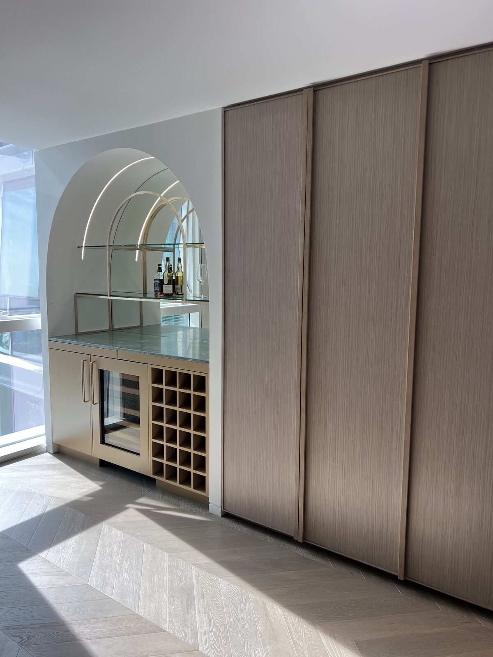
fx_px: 494
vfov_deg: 67.3
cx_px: 246
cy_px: 328
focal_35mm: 26
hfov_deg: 53.1
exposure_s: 1/340
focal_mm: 5.7
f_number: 1.5
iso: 50
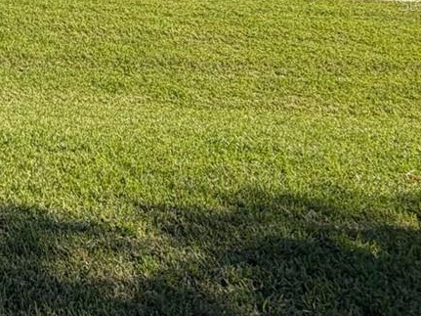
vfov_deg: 26.6
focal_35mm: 52
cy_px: 3
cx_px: -291
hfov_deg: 23.7
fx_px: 632
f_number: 2.2
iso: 32
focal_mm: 2.22
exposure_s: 1/770
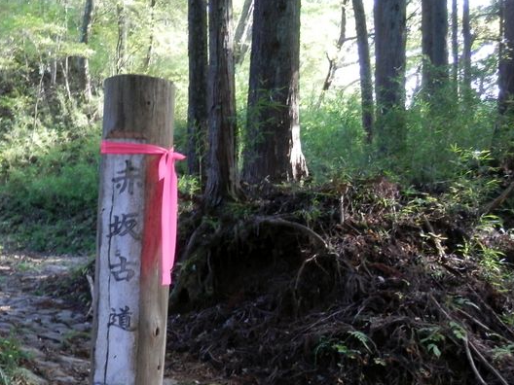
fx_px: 742
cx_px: 150
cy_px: 288
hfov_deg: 37.5
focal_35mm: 50
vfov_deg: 28.7
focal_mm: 6
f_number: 3.4
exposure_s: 1/15
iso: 200
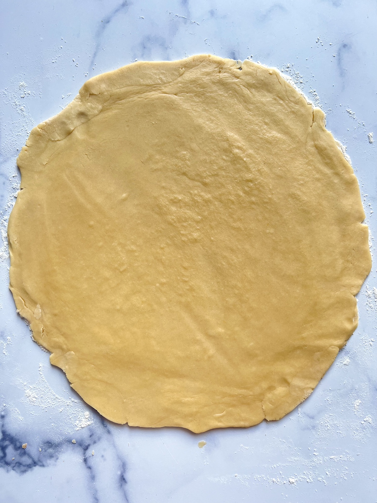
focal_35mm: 26
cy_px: 252
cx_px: 188
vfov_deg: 67.3
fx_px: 378
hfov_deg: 53.1
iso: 64
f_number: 1.5
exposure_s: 1/121
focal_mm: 5.7
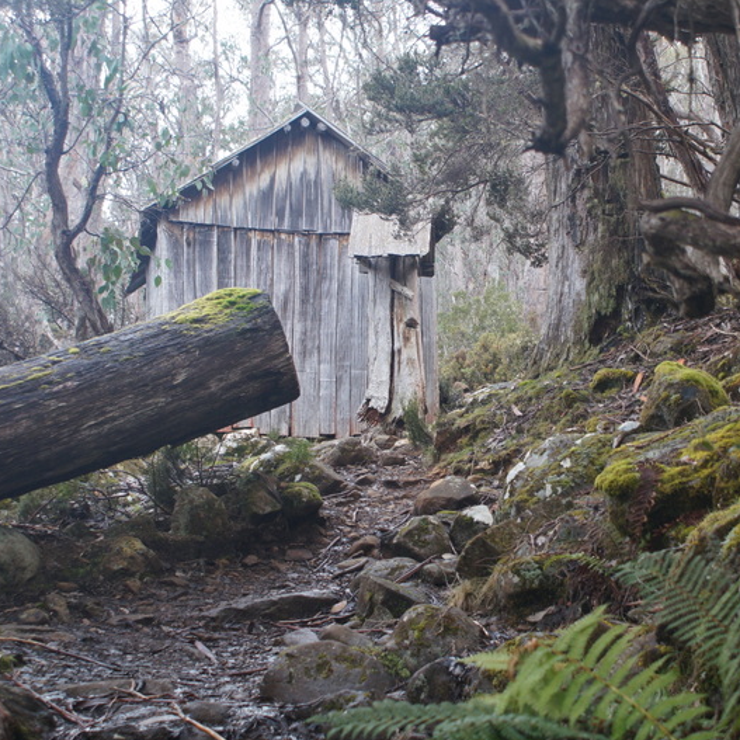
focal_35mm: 68
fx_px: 1636
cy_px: 371
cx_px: 507
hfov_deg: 25.3
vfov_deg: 25.5
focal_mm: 35
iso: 320
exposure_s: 1/60
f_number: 5.6
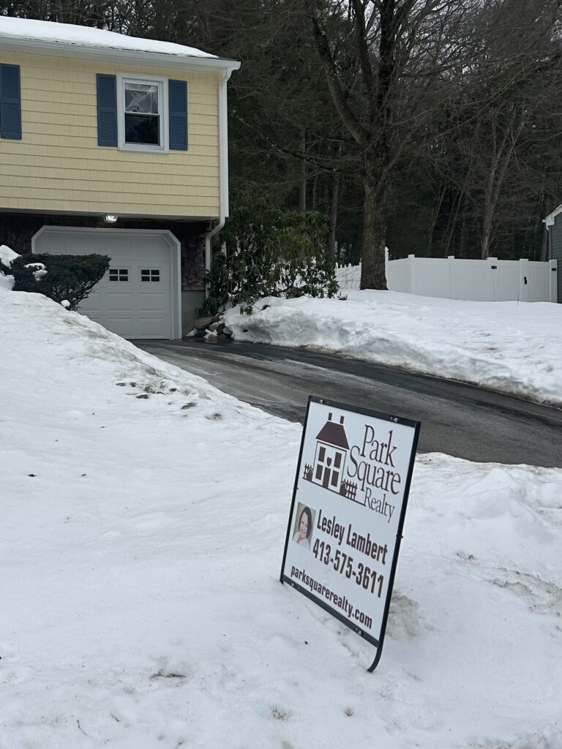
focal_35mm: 26
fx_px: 563
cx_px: 281
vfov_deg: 67.3
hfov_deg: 53.1
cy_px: 374
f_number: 1.5
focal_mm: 5.7
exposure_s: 1/5587
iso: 50
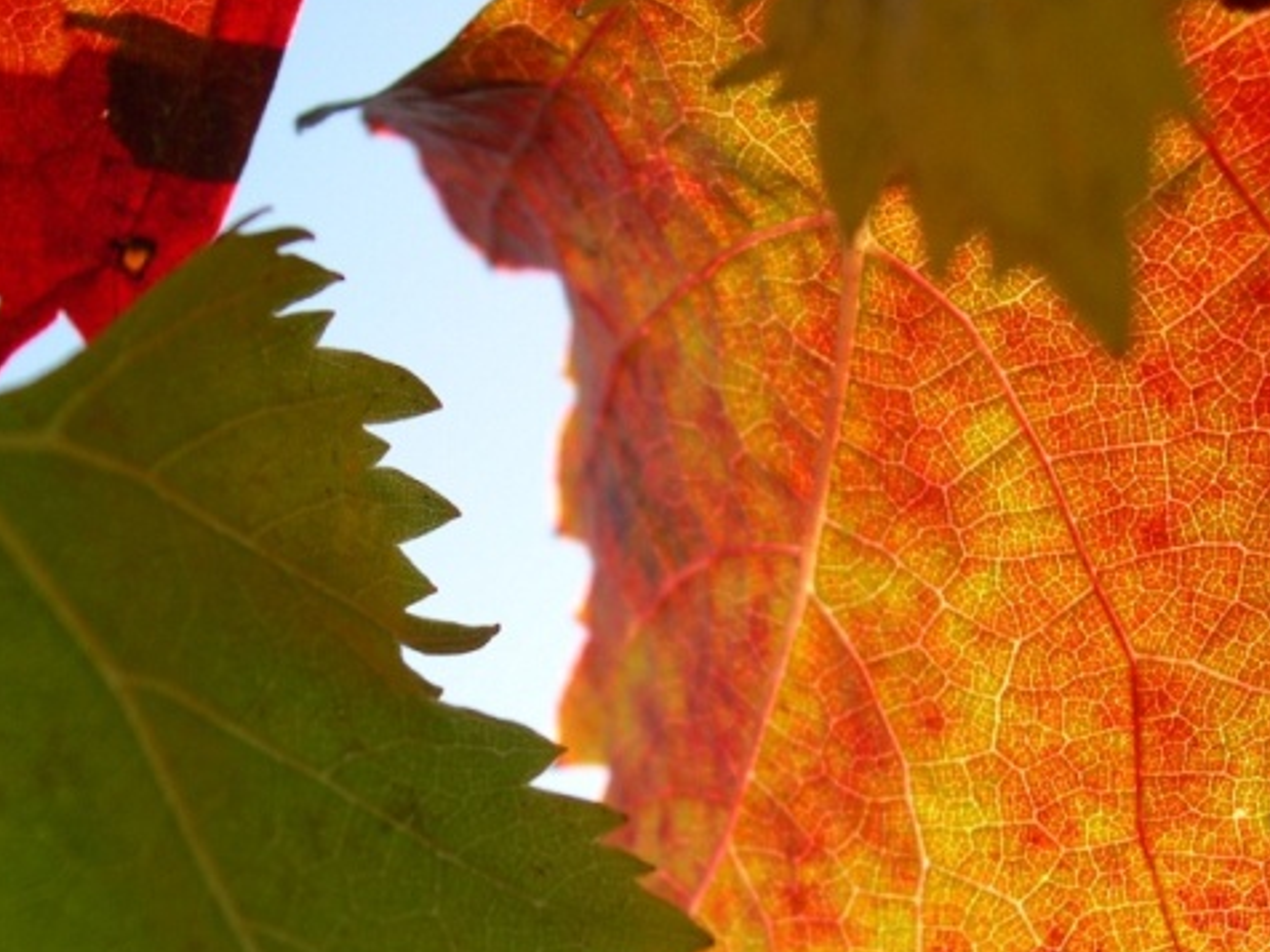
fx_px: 2898
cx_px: 496
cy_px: 547
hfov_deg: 24.7
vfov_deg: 18.7
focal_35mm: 79
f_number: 3.1
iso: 100
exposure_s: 1/517
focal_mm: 10.1
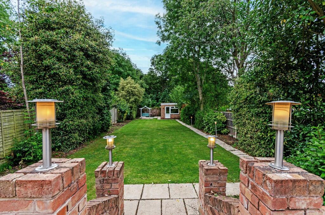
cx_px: 162
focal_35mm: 15
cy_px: 108
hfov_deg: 100.5
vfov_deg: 77.1
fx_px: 135
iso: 320
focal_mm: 10
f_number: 10
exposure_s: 1/250
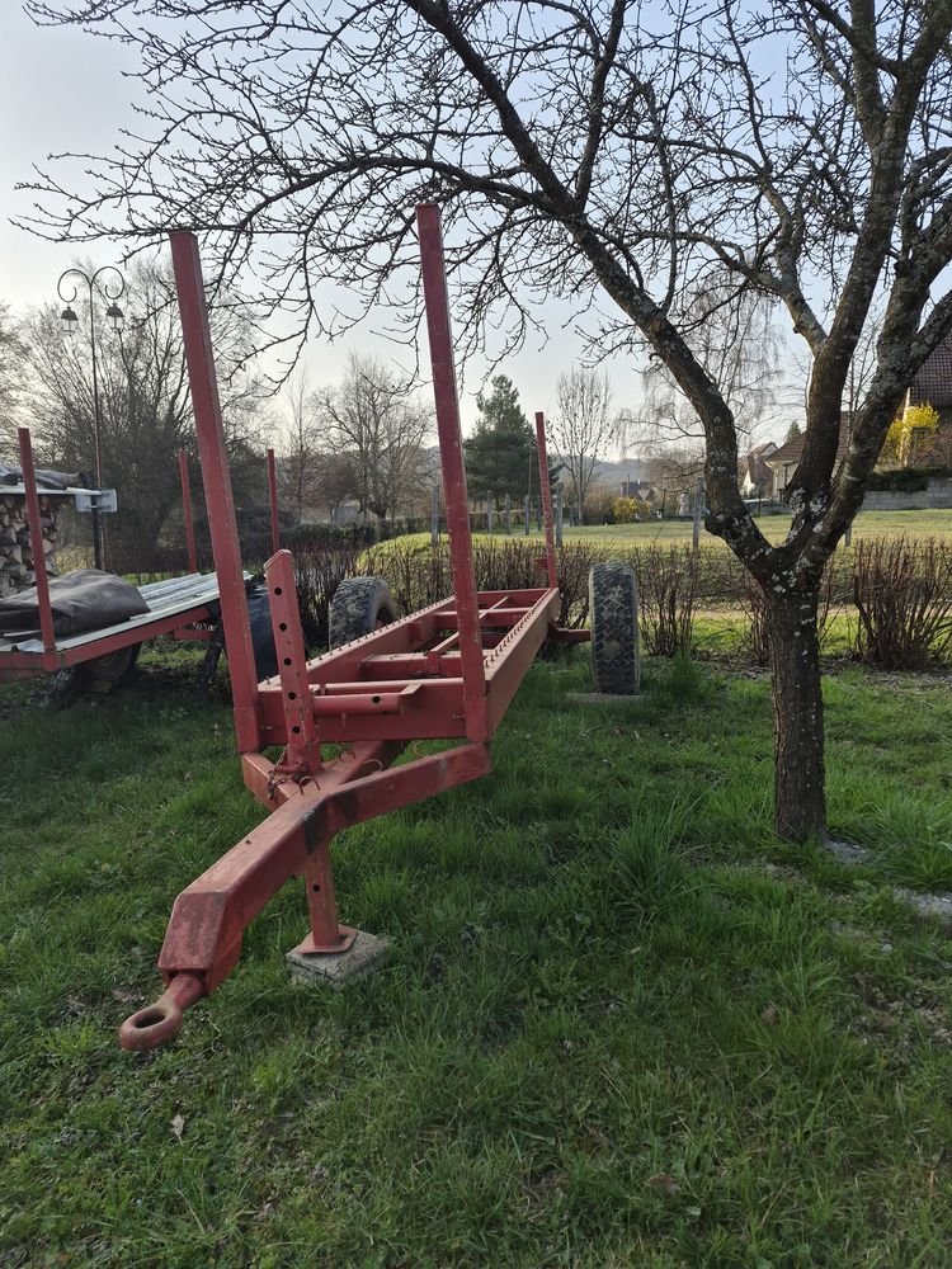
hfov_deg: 58.9
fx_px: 843
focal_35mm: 23
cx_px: 476
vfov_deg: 73.9
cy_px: 634
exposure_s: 1/4704
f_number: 1.8
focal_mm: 5.4
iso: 80
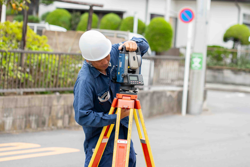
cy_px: 84
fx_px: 882
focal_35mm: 127
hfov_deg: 16.1
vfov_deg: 10.8
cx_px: 125
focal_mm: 85
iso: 100
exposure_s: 1/640
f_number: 2.8
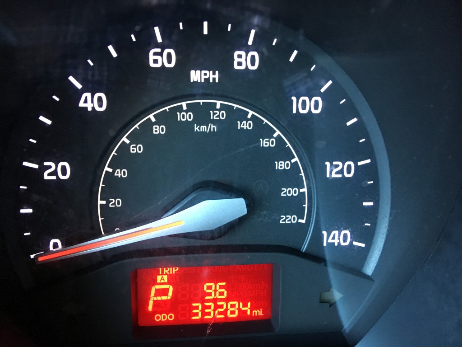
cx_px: 231
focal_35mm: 29
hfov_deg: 61.7
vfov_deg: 48.2
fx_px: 387
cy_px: 174
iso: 200
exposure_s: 1/30
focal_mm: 4.15
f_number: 2.2
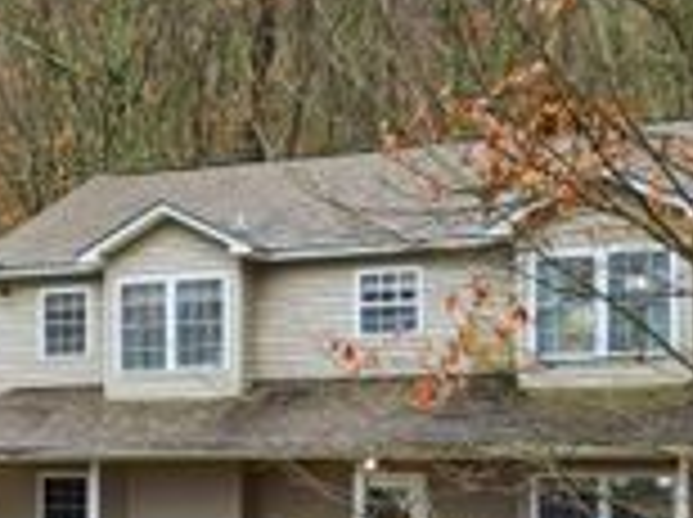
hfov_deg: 24.8
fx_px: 1559
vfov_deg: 18.7
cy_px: 419
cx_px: 189
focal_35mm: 78
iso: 100
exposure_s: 1/640
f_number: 1.7
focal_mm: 6.7
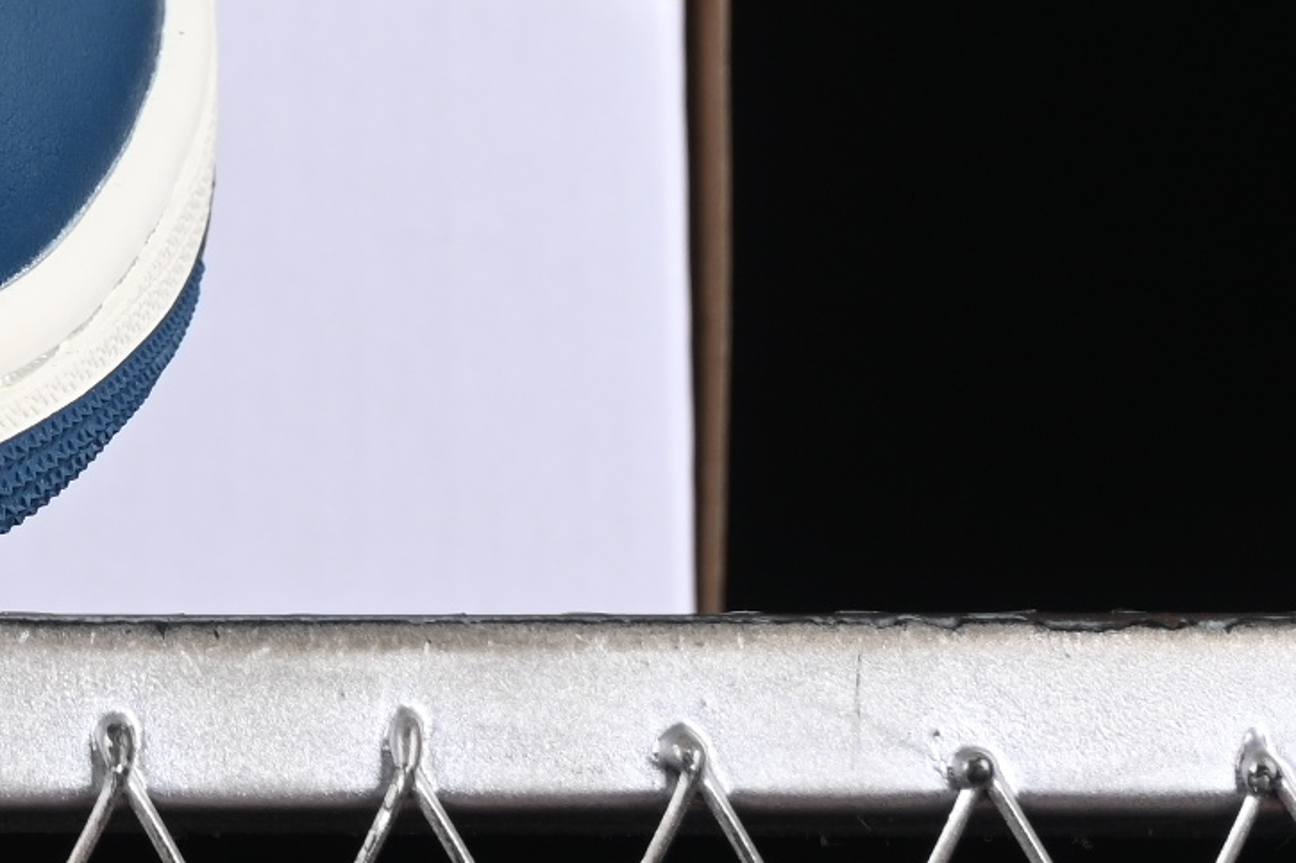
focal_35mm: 288
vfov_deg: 4.7
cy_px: -402
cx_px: -1164
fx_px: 10365
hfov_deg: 6.9
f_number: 7.1
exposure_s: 1/60
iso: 160
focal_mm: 50
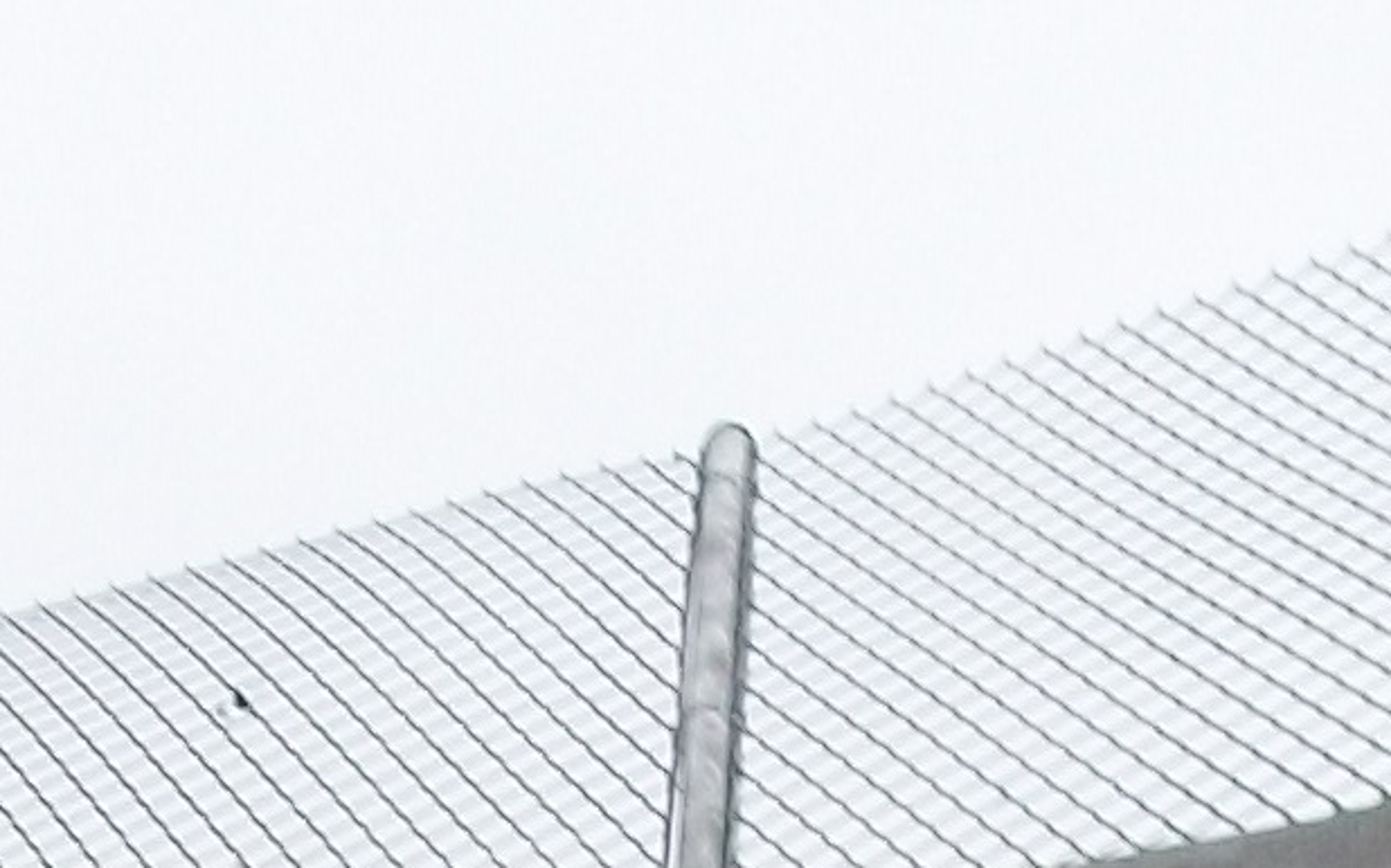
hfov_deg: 10.3
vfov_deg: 6.1
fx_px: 7618
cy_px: 2352
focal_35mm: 201
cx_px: -81
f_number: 2.9
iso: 80
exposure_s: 1/30
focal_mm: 5.7
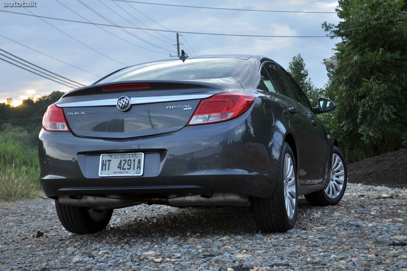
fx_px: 678
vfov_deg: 22.6
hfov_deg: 33.4
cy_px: 136
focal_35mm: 60
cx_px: 204
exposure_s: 1/50
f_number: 5.3
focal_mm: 40
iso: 200
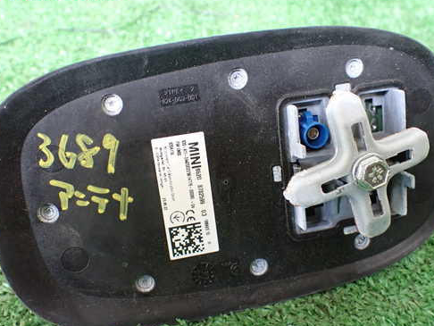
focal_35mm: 37
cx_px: 226
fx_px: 464
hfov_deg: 50.1
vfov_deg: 38.7
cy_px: 180
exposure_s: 1/80
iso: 800
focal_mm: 5.4
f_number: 2.3
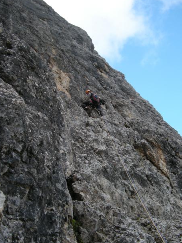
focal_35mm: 39
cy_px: 123
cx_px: 90
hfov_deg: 36.8
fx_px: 273
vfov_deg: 47.9
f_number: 2.8
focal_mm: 7.9
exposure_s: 1/196
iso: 64
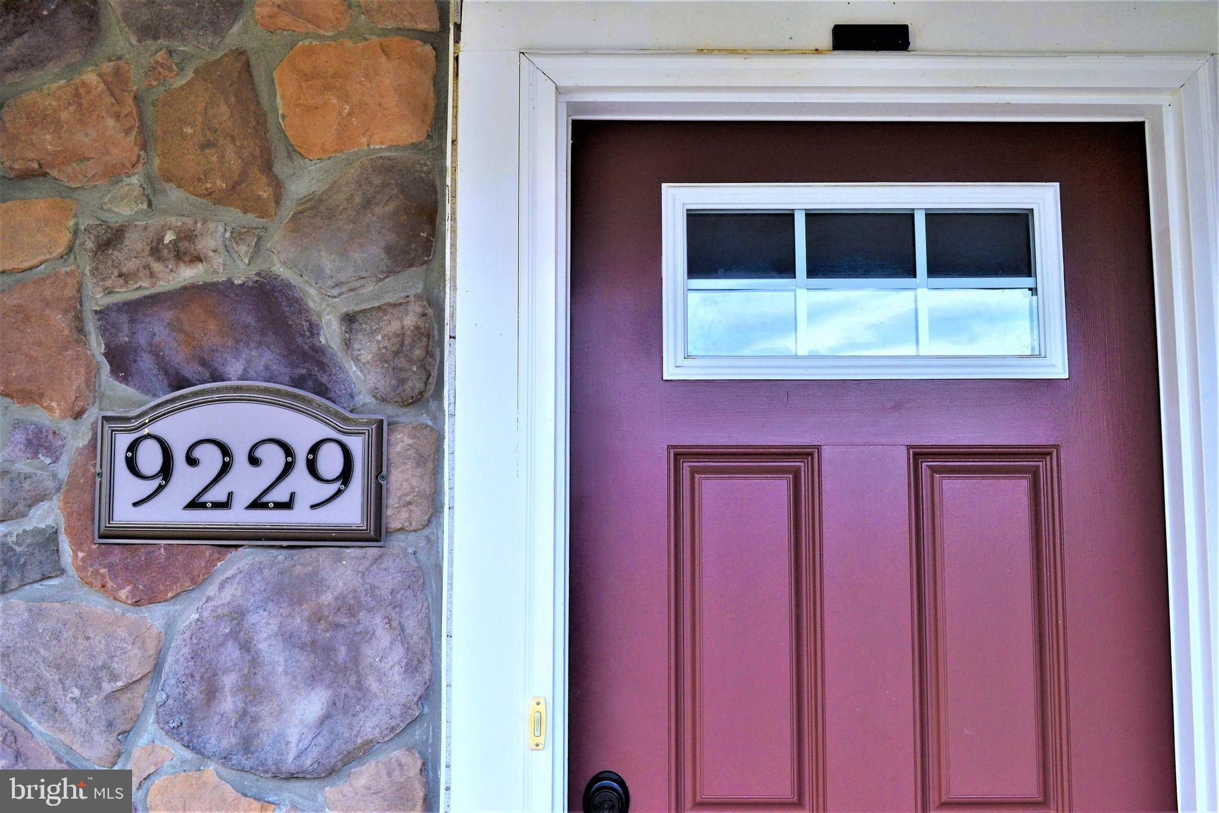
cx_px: 610
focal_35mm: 36
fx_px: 1219
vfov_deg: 36.9
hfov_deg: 53.1
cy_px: 406
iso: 125
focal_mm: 24
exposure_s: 1/30
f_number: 7.1
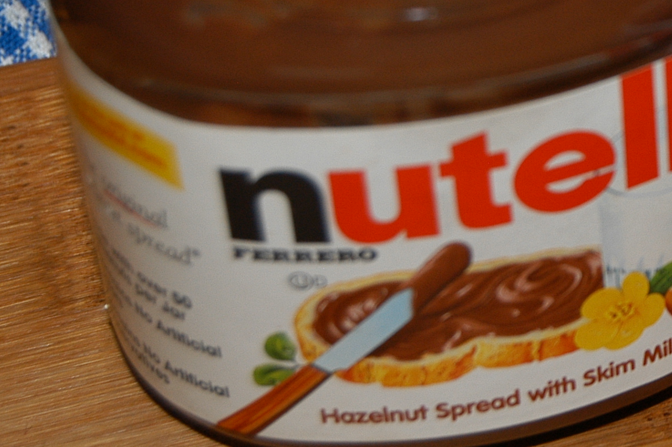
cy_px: 74
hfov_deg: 11.8
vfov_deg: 8.0
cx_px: 803
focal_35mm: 171
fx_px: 3189
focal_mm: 46
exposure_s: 1/60
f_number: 6.3
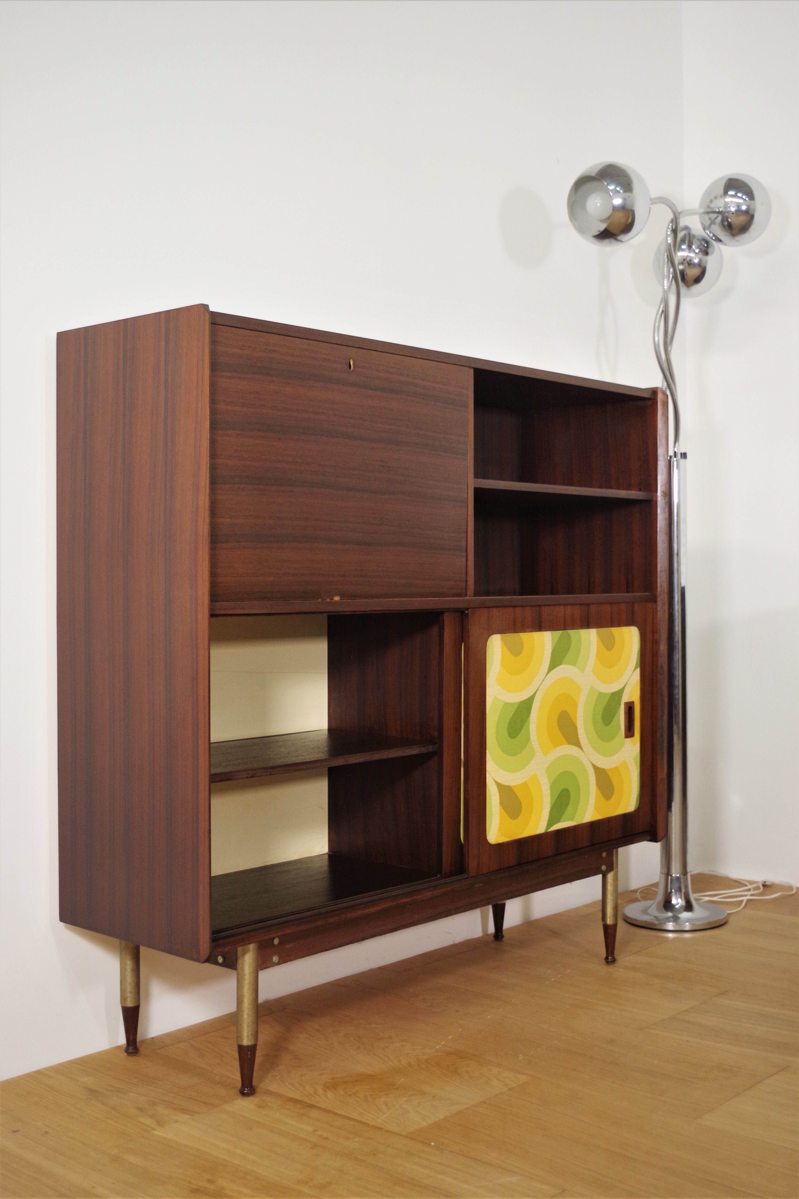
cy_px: 600
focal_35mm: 42
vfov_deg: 46.4
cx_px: 400
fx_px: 1398
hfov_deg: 31.9
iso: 800
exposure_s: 1/60
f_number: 4
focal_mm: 28.13
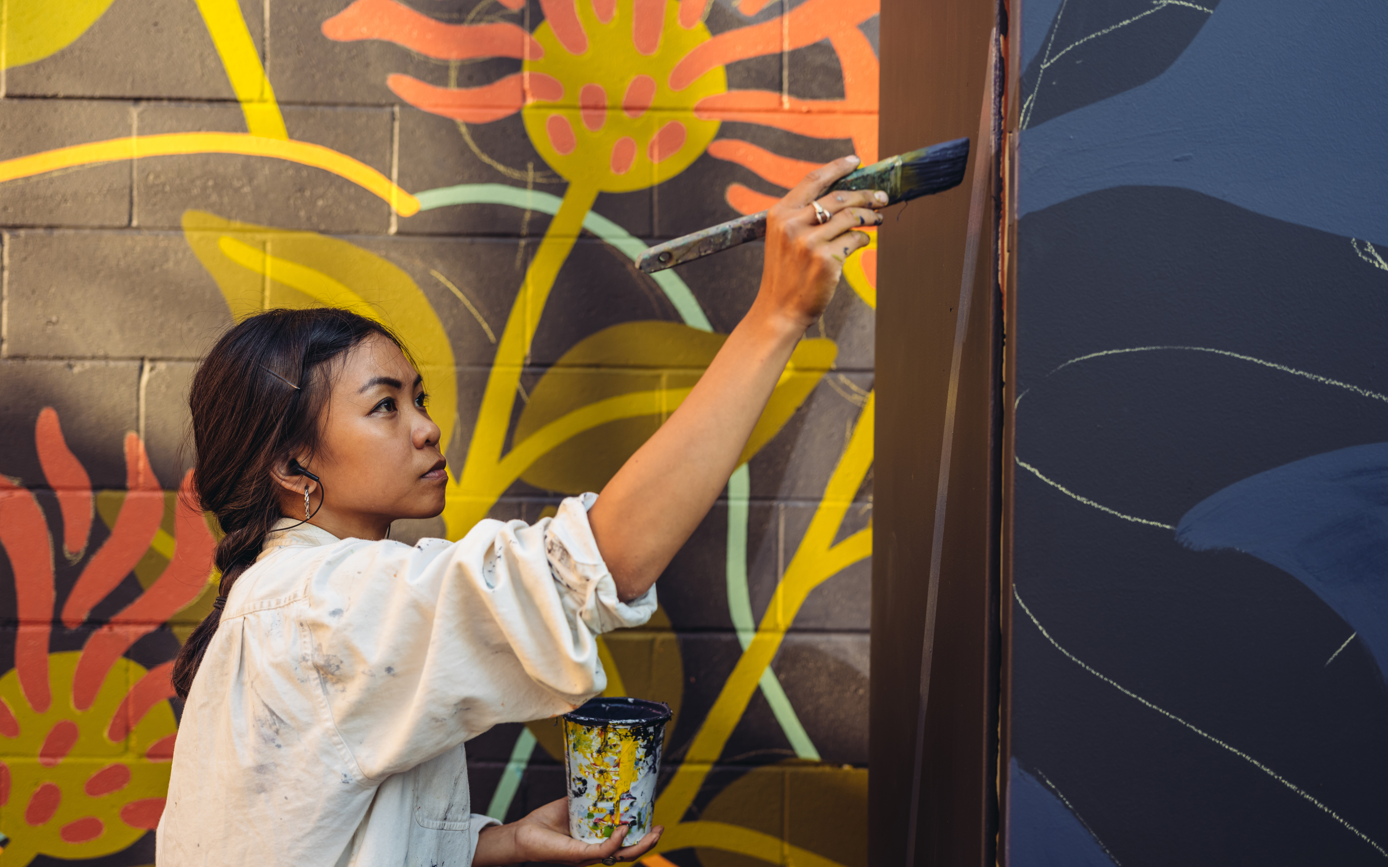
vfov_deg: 32.7
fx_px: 1475
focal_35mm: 39
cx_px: 683
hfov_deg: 50.4
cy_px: 480
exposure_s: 1/180
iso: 400
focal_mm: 45
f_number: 3.6
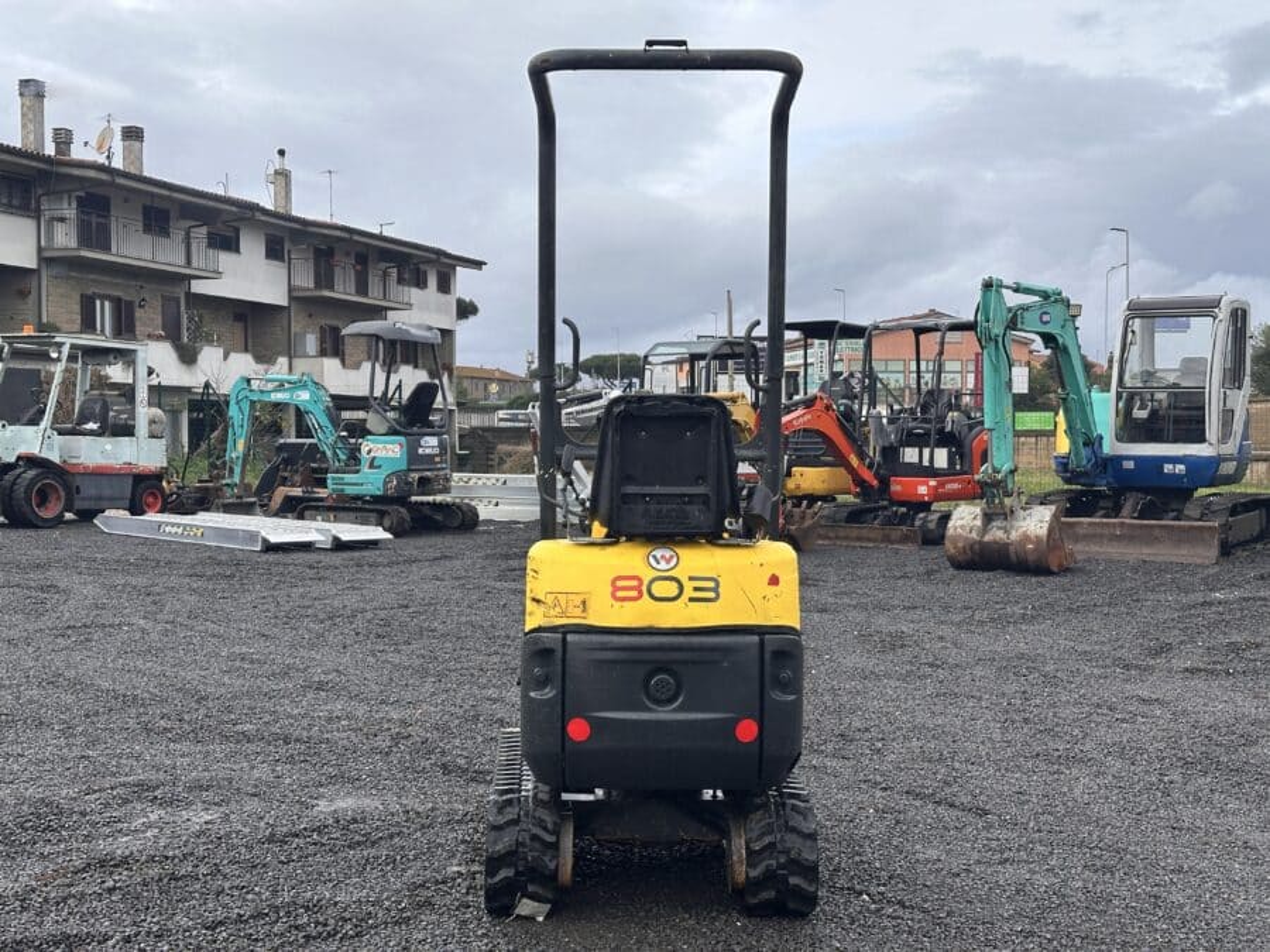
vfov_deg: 30.3
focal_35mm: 48
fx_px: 1761
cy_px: 476
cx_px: 635
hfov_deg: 39.7
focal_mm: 6.86
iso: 64
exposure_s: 1/1590
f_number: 1.78
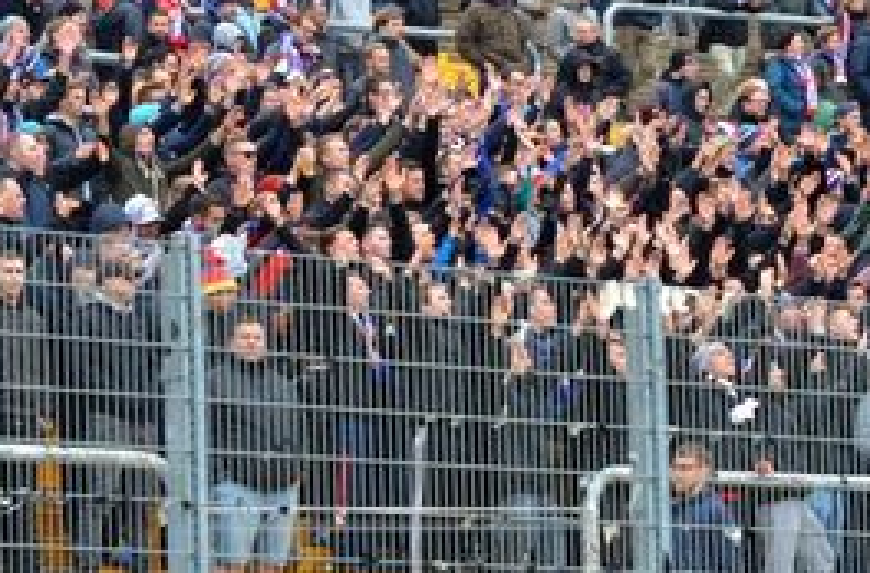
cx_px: 712
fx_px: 5466
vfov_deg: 6.0
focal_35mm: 227
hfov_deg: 9.1
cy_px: 357
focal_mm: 70
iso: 1250
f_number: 5
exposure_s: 1/1250
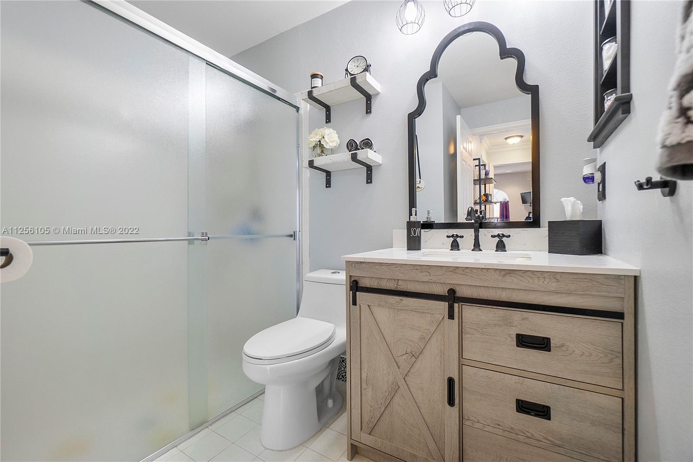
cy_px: 231
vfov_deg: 77.3
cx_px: 346
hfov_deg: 100.4
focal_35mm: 15
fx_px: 289
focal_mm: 10
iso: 250
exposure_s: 1/50
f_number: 7.1
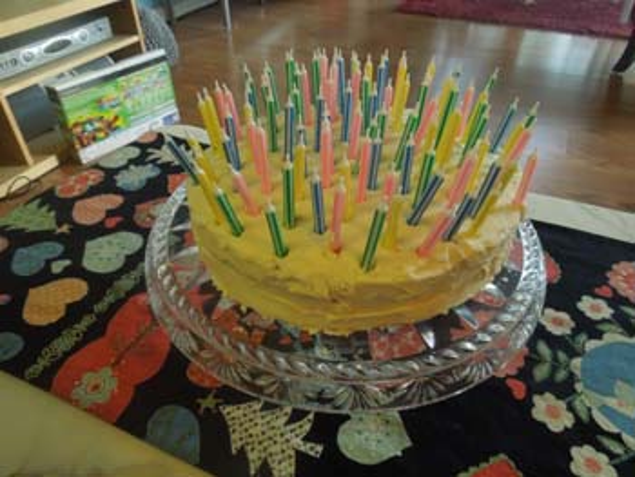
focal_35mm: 25
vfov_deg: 54.9
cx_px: 318
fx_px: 459
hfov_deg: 69.4
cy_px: 238
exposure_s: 1/13
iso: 400
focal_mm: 4.5
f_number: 3.3
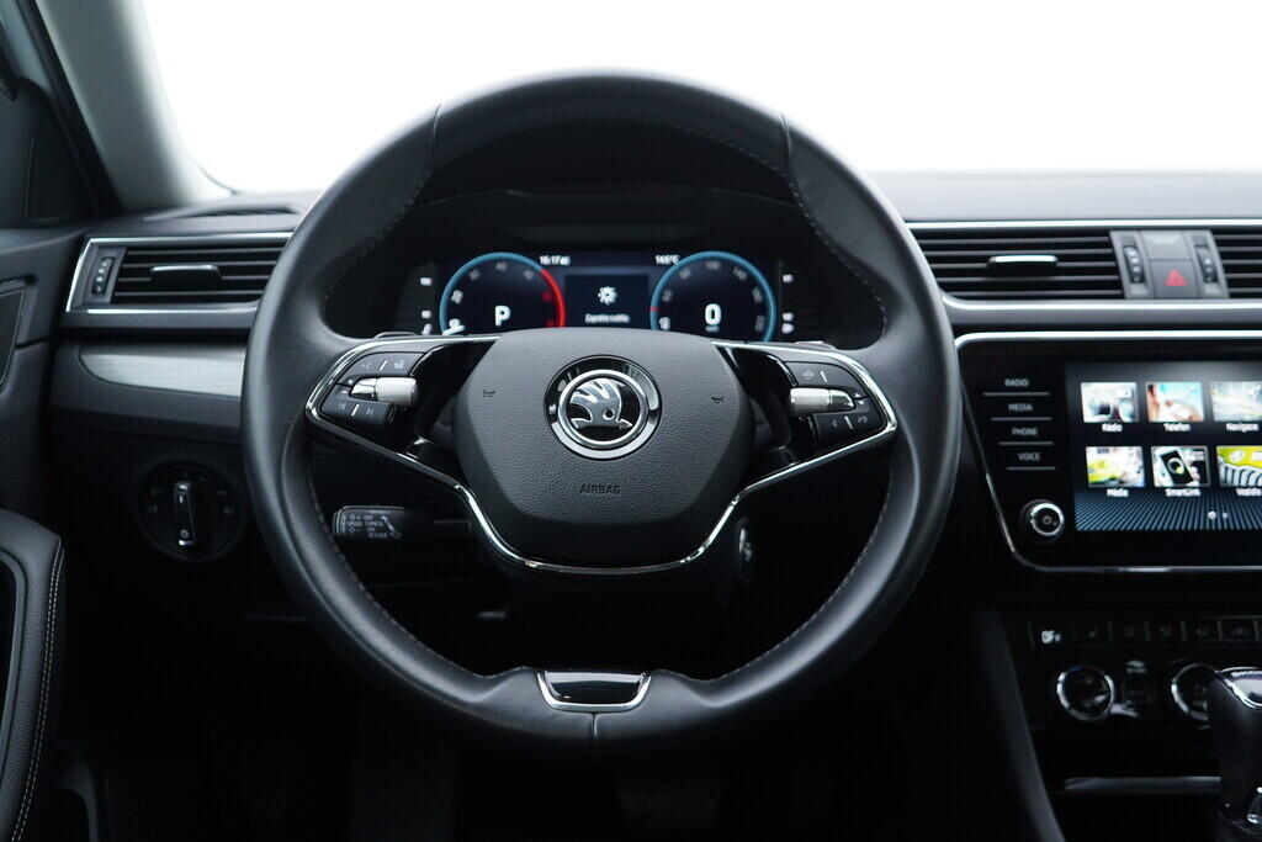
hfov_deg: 53.1
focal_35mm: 36
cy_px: 421
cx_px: 631
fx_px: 1262
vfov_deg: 36.9
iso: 200
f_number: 2.8
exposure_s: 1/40
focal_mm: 24
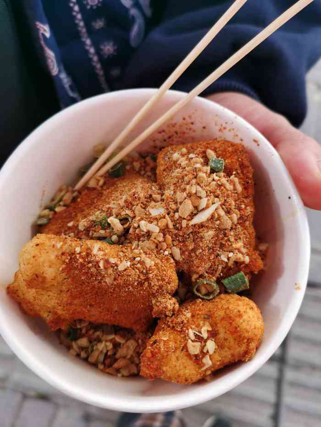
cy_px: 214
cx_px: 160
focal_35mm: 27
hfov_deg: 51.4
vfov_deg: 65.3
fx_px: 334
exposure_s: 1/100
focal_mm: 5.58
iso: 125
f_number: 1.8
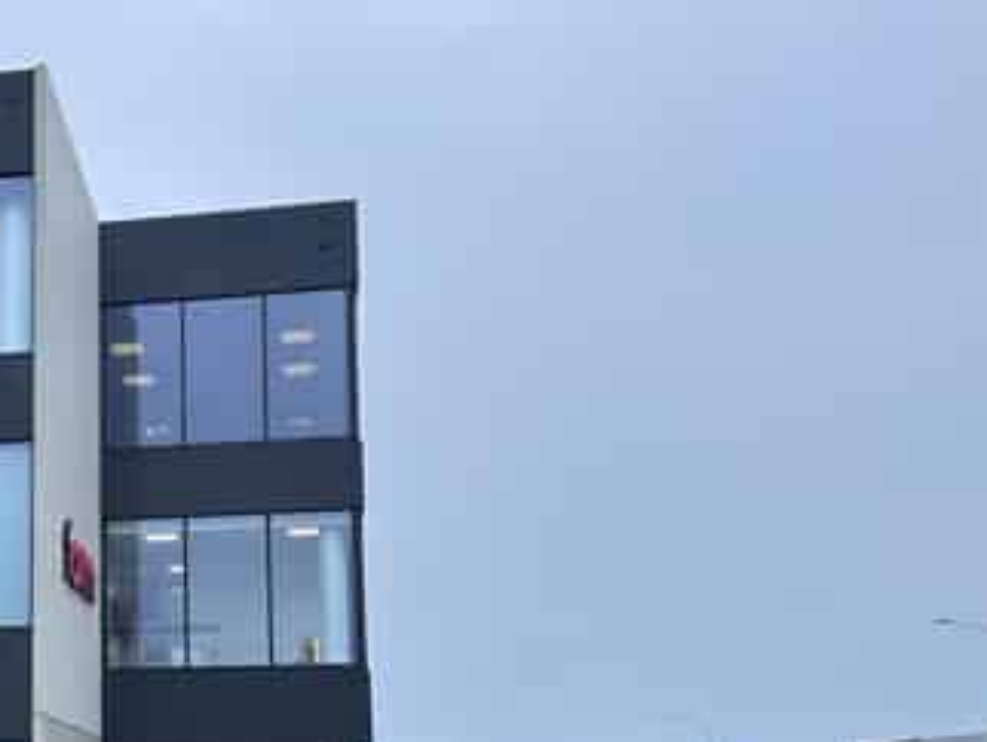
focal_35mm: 49
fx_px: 1398
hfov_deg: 35.6
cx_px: 28
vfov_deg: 29.0
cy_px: 609
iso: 80
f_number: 1.78
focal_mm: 6.86
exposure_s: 1/989
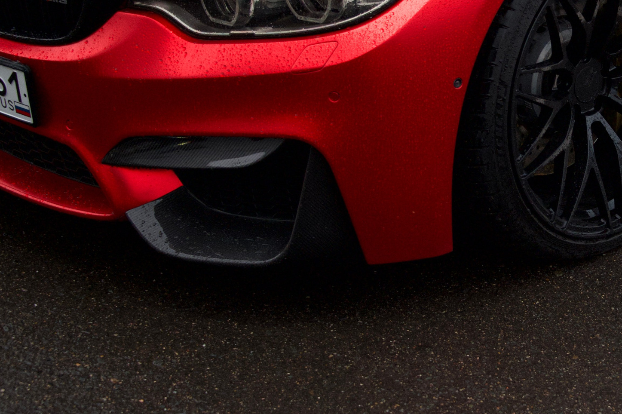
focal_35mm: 92
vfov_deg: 14.8
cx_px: 504
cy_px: 83
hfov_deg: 21.9
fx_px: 1589
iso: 1600
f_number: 4.5
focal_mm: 52
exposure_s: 1/50
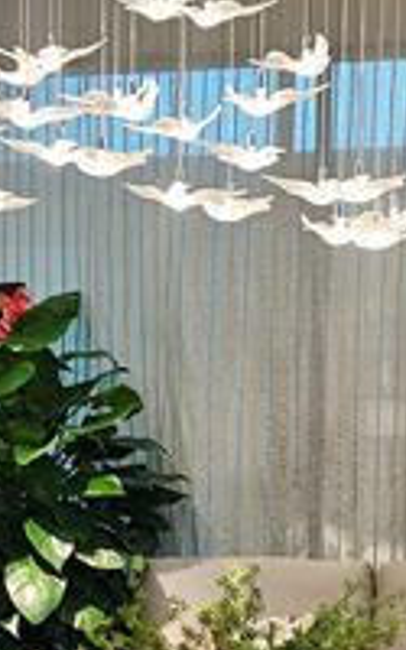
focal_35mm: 110
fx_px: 1947
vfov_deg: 18.6
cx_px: 78
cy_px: 608
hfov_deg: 11.9
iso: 200
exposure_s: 1/100
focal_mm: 5.58
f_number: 1.8
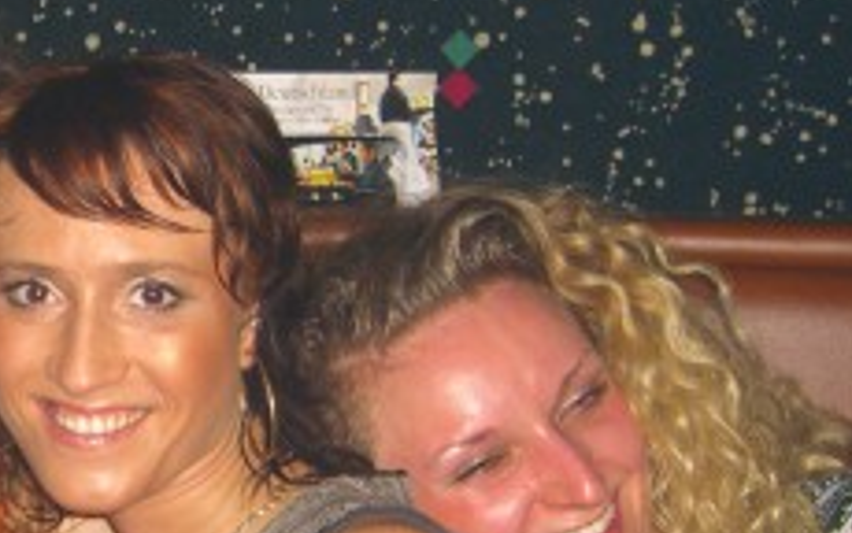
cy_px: 448
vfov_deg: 12.4
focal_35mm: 105
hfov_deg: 19.1
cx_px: -44
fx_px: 2439
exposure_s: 1/60
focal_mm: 7.9
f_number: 2.8
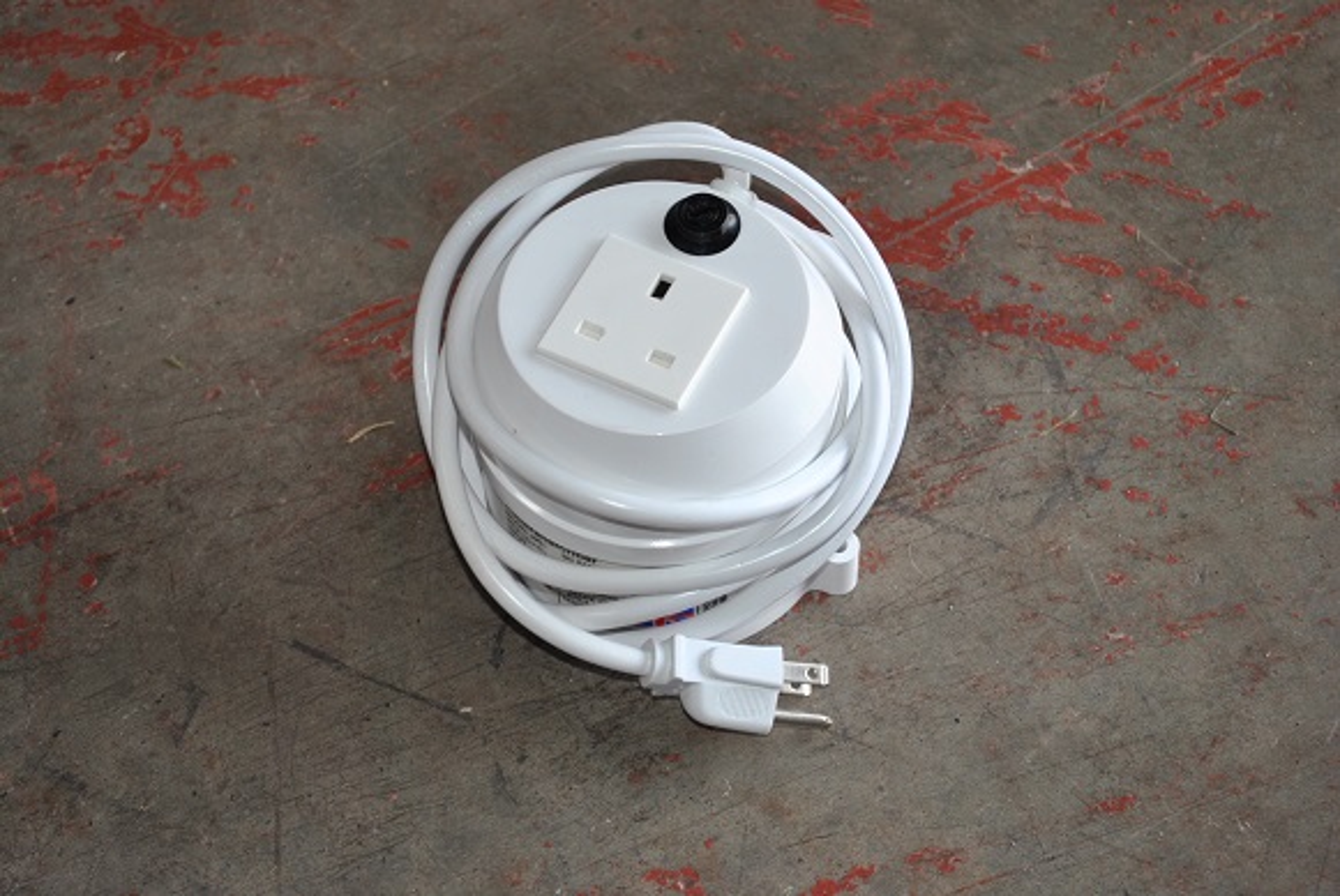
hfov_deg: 24.6
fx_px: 3075
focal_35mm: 82
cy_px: 448
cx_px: 670
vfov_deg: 16.6
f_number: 5.6
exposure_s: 1/60
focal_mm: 55
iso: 200
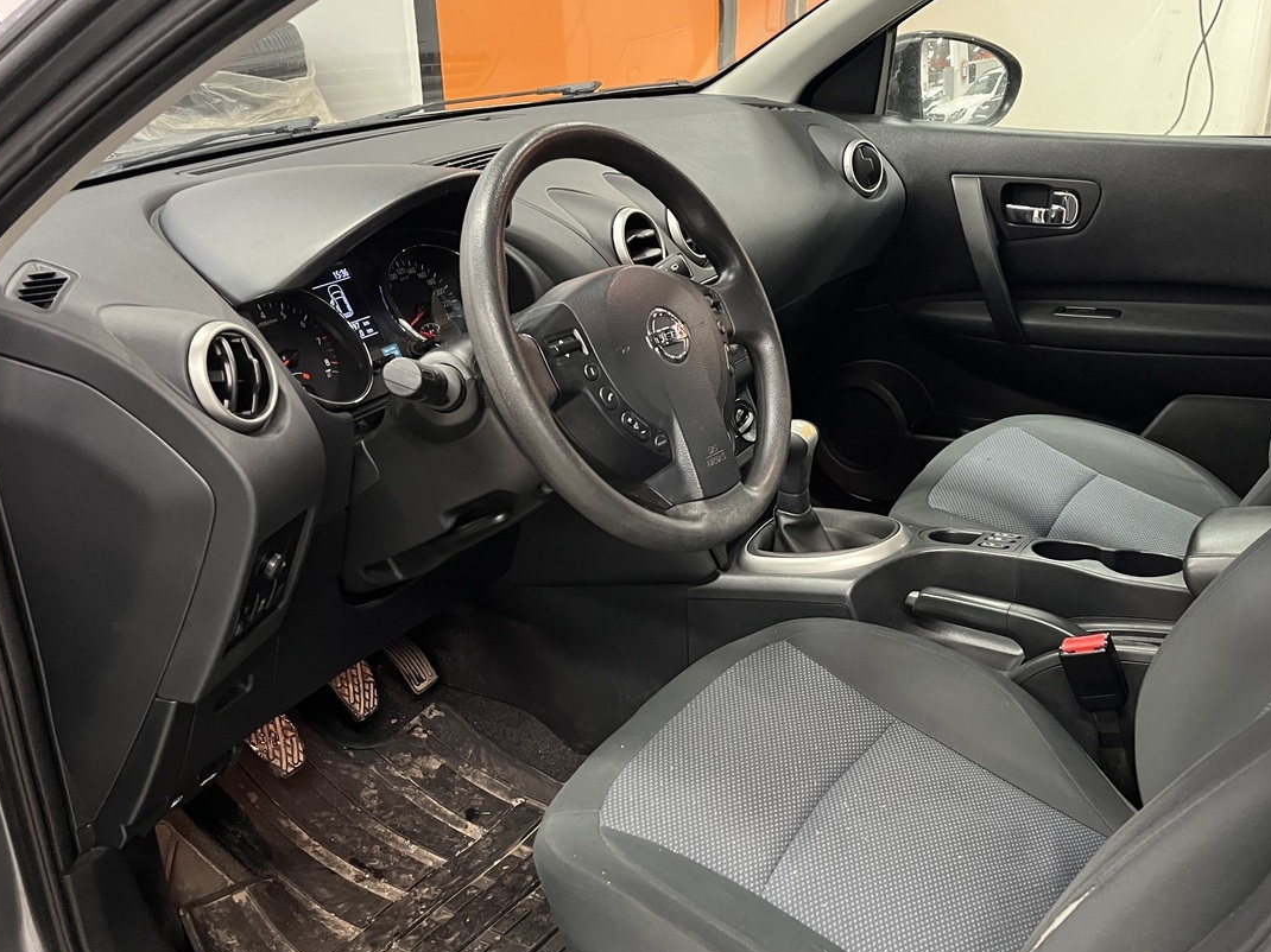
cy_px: 537
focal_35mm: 35
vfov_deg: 40.6
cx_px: 764
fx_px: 1285
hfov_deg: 52.3
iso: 400
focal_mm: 5.1
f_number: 1.6
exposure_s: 1/33
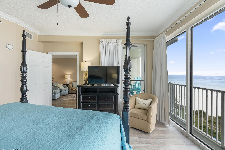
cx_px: 111
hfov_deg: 93.3
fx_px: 106
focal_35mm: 17
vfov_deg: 70.4
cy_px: 78
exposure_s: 1/10
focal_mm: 16
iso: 320
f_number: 8
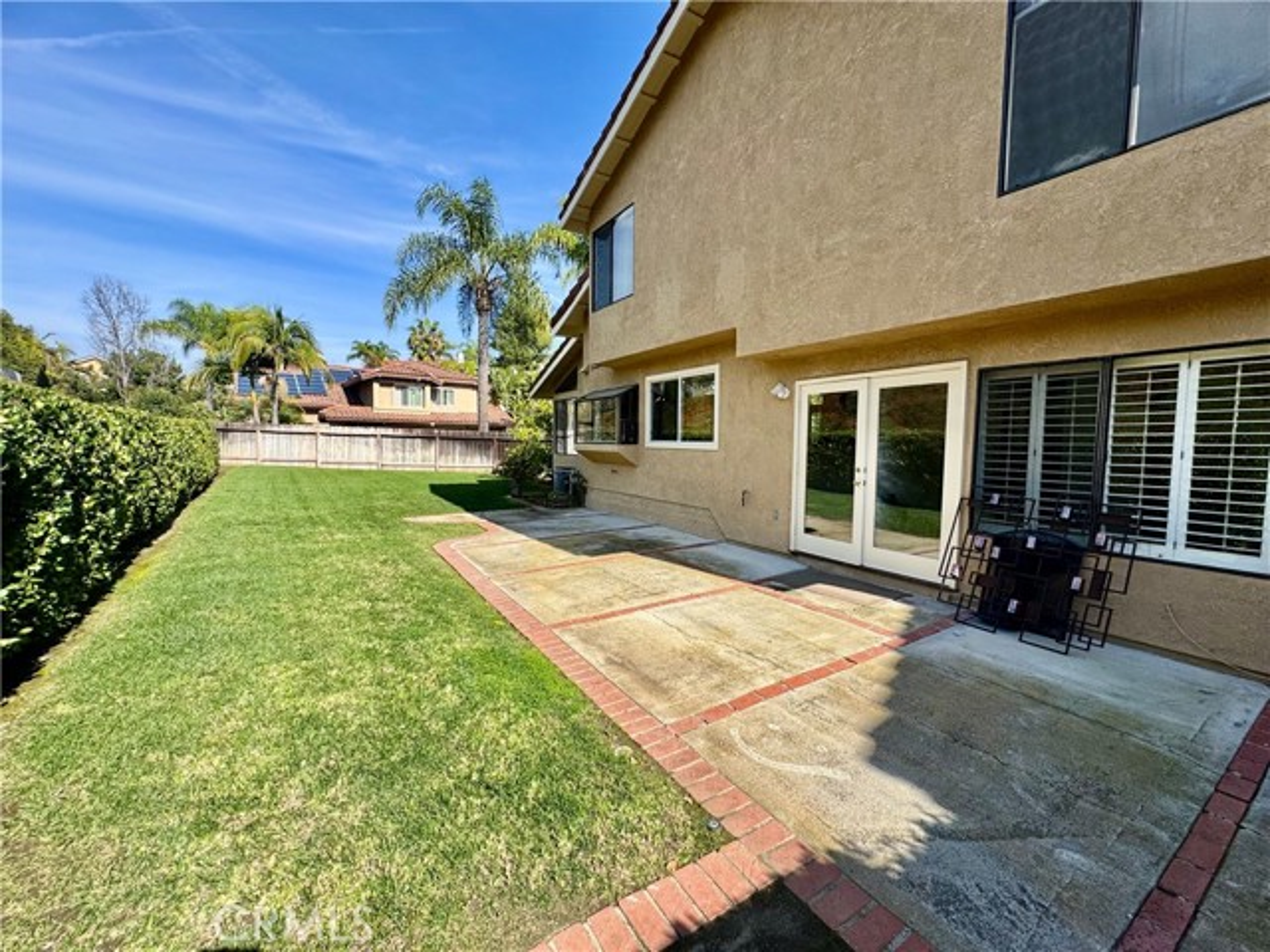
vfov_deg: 85.7
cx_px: 635
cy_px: 476
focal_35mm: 14
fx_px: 514
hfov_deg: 102.1
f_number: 2.2
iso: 50
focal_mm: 2.22
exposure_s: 1/1217
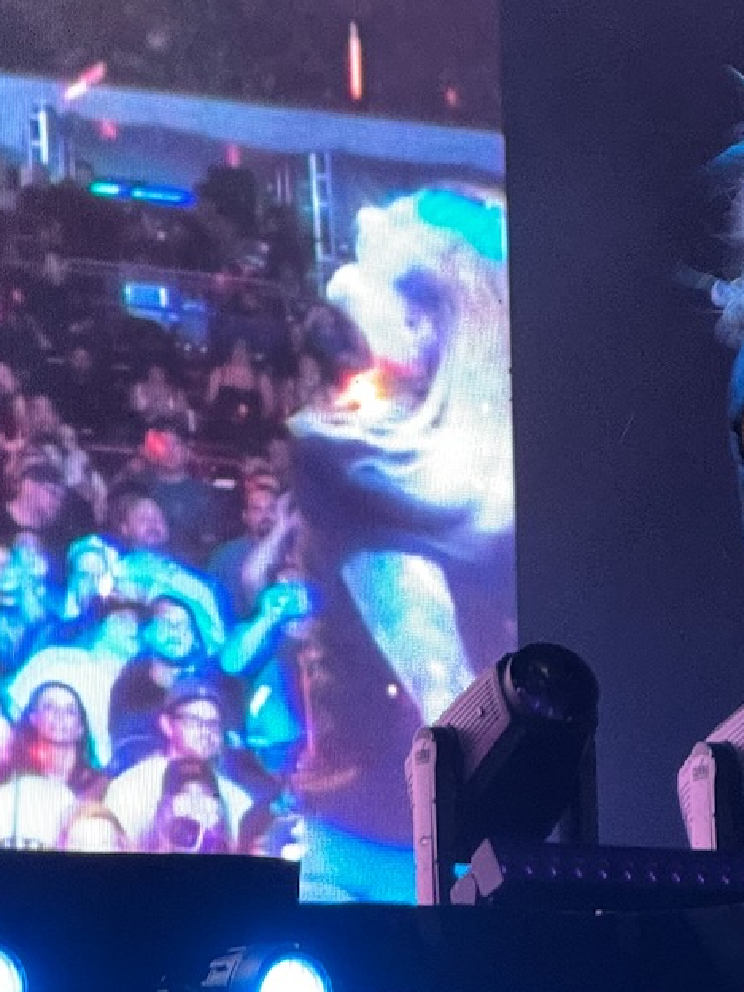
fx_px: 7050
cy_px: 679
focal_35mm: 246
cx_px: 641
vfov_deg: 8.0
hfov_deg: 6.0
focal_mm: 15.66
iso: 500
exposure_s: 1/60
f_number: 2.8
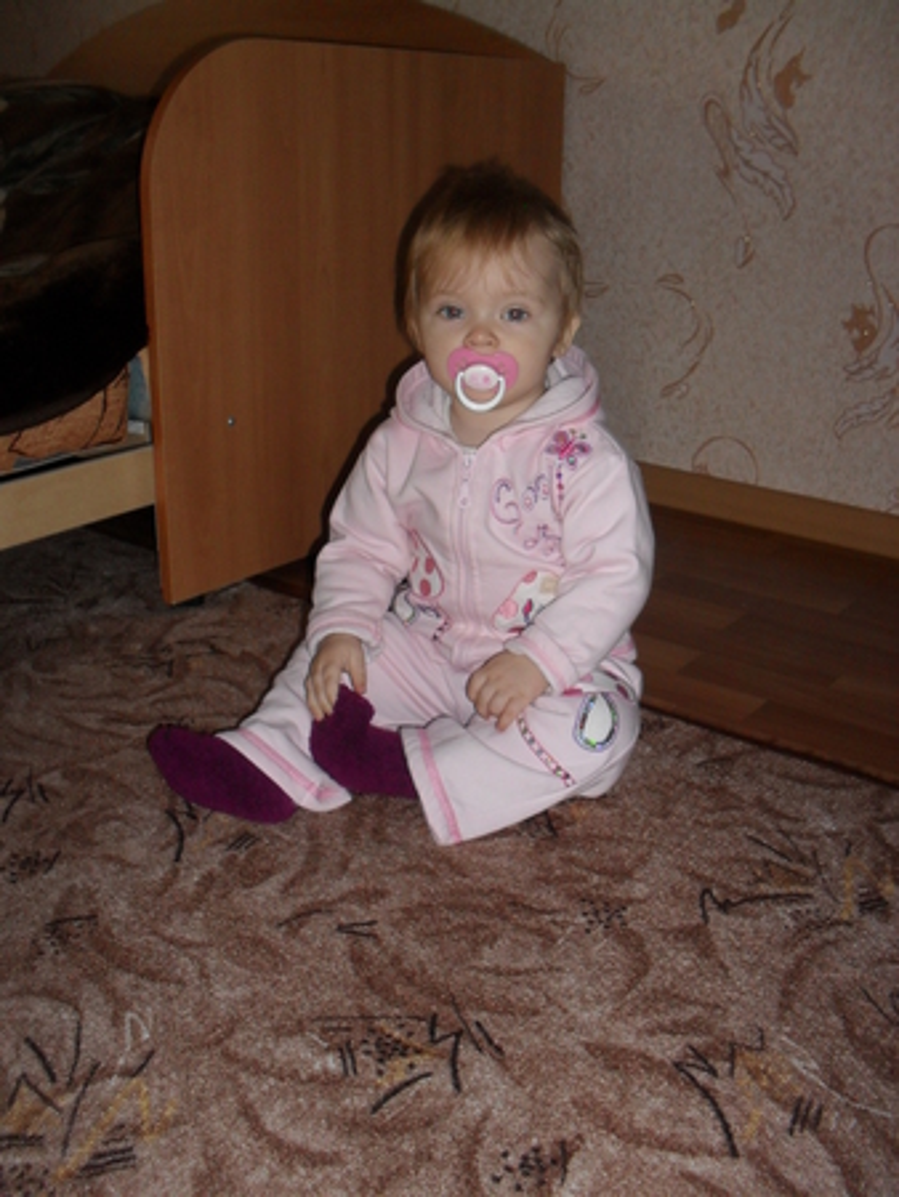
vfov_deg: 52.6
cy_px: 598
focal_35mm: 35
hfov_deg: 40.7
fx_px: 1211
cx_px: 450
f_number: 3.2
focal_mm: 6.3
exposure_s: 1/45
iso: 200
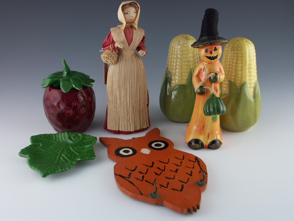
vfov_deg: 32.9
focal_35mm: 44
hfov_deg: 42.9
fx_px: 374
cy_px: 108
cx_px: 148
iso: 100
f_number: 3.5
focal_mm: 10.41
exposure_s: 1/60
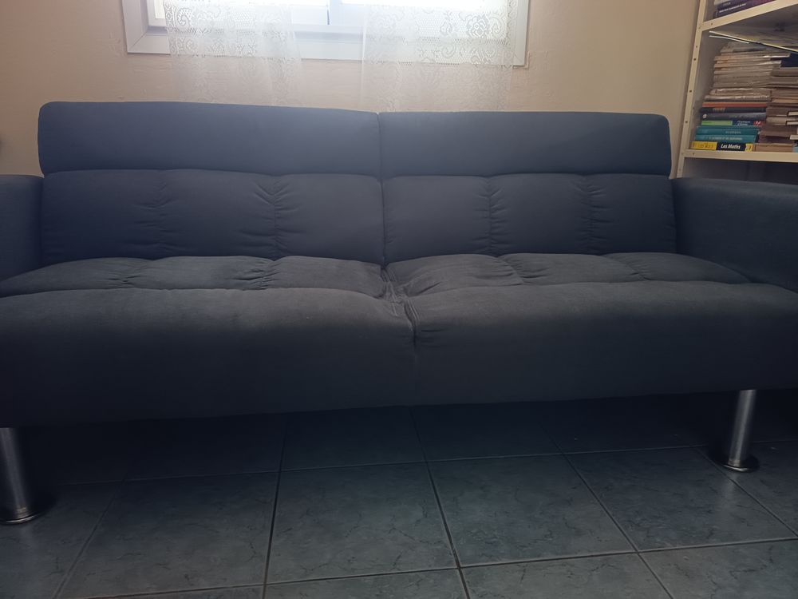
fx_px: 553
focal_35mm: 24
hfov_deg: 71.6
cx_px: 399
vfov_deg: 56.8
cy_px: 300
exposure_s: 1/25
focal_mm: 5.27
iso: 464
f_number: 1.7
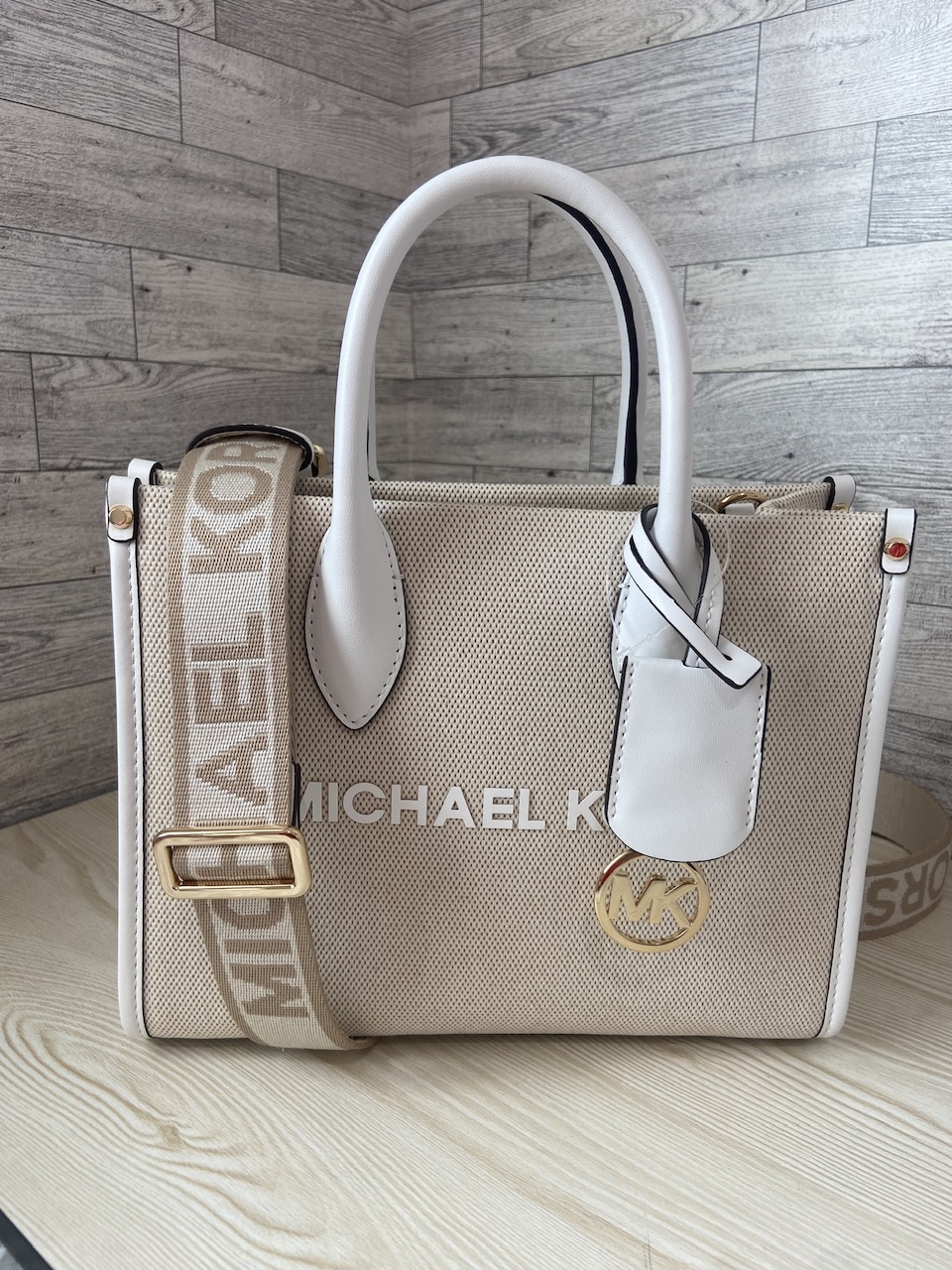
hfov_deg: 53.1
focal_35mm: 26
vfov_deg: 67.3
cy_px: 635
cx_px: 476
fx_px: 953
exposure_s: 1/120
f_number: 1.8
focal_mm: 4.25
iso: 64
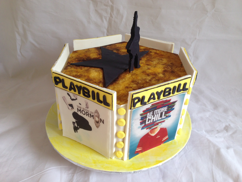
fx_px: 231
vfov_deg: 42.9
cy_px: 91
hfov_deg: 55.4
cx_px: 121
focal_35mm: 33
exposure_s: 1/40
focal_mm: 4.12
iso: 64
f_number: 2.4
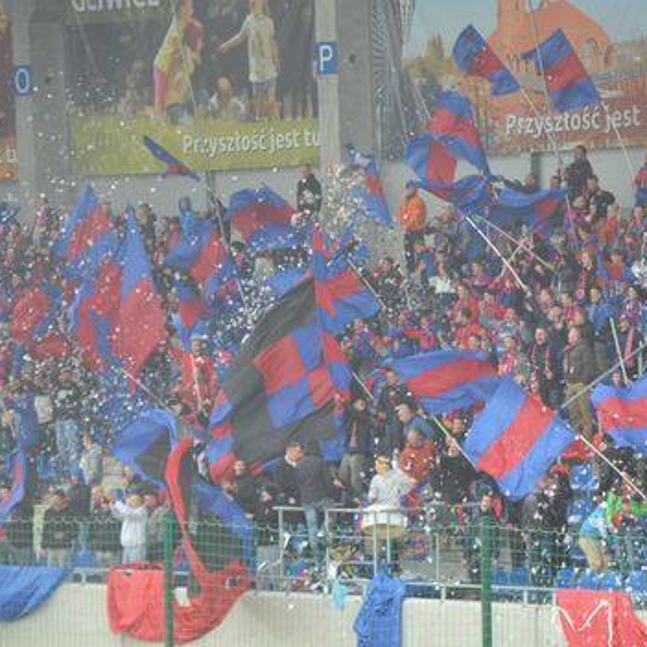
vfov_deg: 8.1
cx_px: 485
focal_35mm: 217
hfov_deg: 8.1
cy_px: 346
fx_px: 4582
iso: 500
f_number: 5.6
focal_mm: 105
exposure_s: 1/60
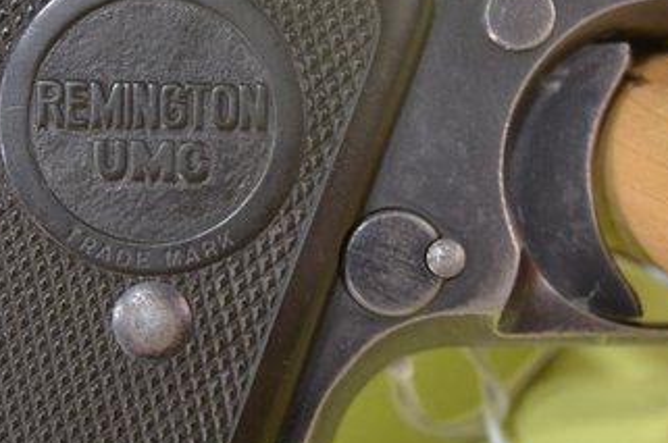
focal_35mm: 80
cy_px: 265
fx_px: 1482
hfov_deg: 25.1
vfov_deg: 17.0
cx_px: 177
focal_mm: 24
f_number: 6.3
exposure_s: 1/125
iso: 800
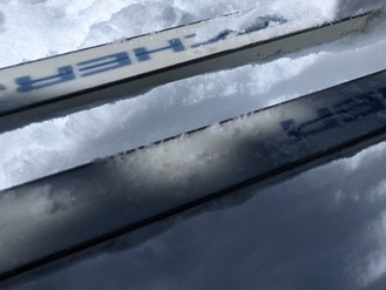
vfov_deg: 16.0
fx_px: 937
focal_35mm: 84
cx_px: 488
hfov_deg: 21.3
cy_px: -159
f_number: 1.8
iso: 117
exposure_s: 1/23256
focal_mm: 4.44
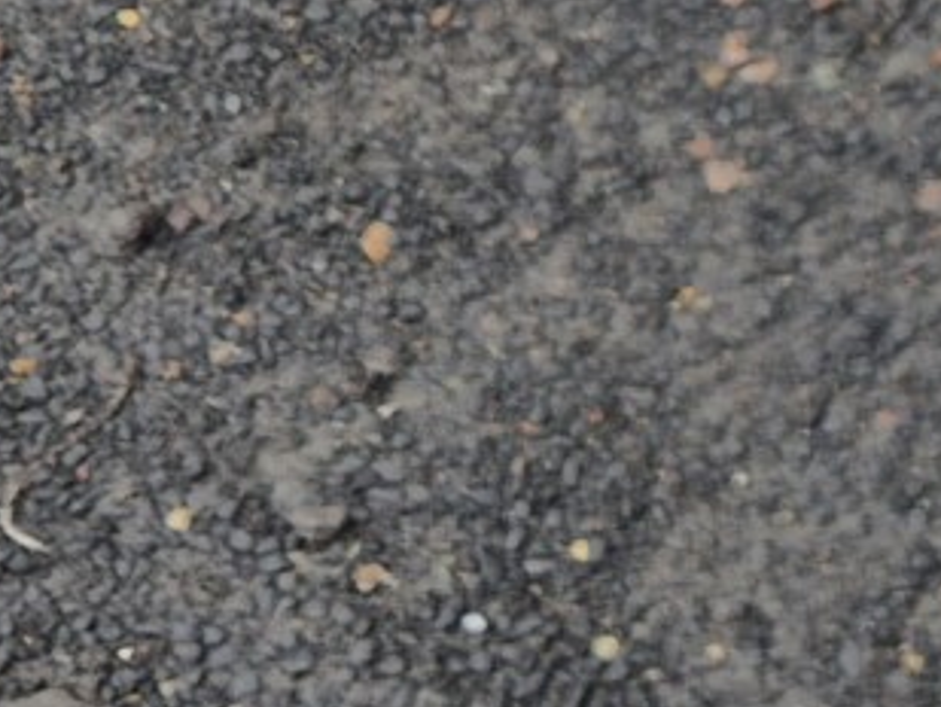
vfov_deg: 9.5
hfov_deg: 11.8
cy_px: -549
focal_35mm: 149
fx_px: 4052
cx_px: 1928
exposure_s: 1/384
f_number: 1.8
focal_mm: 5.4
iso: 25
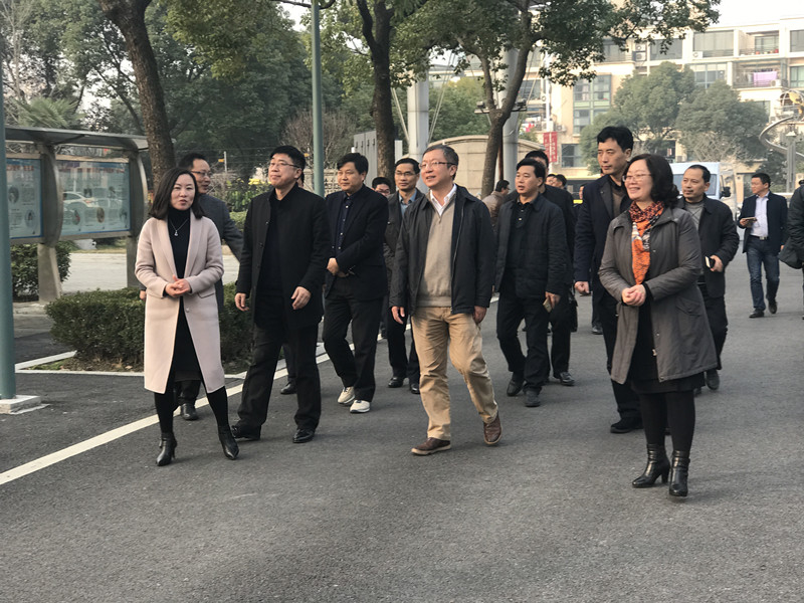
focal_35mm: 57
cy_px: 302
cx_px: 402
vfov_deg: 25.7
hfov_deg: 33.8
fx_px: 1324
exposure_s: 1/100
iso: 25
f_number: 2.8
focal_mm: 6.6
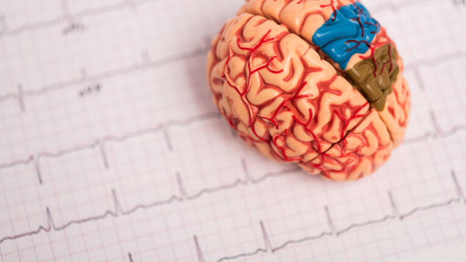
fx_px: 1372
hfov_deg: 19.3
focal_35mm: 111
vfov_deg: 10.9
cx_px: 235
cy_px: 117
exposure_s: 1/160
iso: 100
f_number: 5
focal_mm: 105
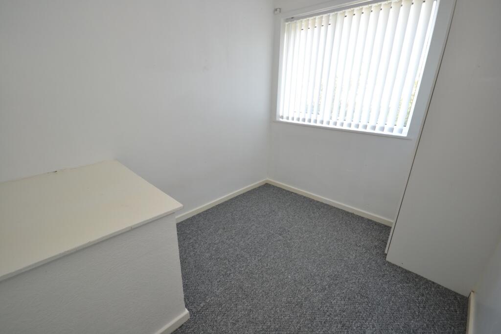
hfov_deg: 100.4
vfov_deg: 77.3
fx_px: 209
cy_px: 167
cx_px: 250
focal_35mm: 15
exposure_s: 1/80
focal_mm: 10
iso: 400
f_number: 4.5
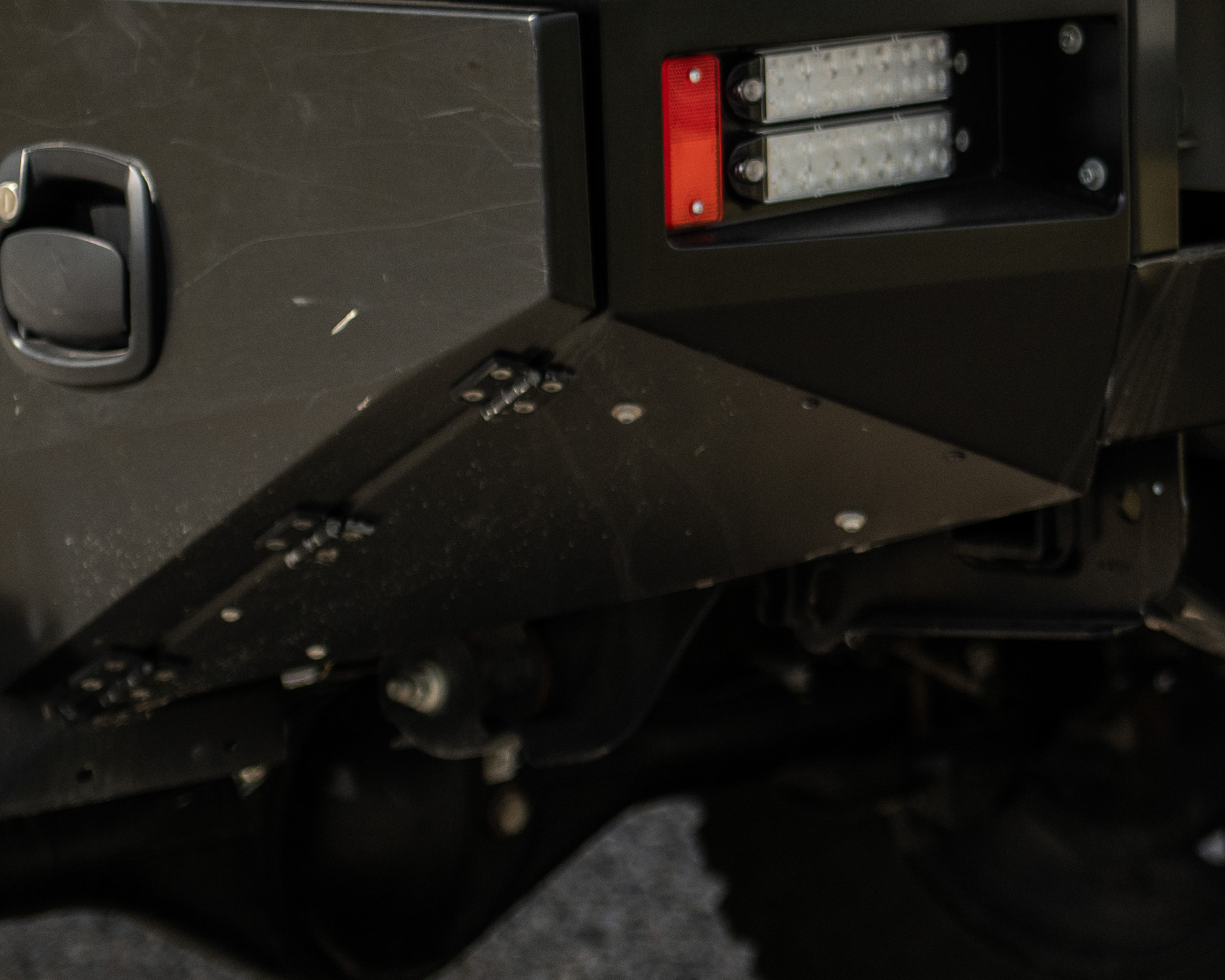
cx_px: 1927
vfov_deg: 6.0
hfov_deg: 7.4
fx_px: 9246
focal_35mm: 255
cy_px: -383
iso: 160
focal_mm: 70
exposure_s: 1/1000
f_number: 2.8
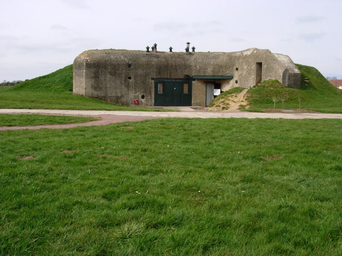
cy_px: 128
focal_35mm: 38
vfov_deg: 37.7
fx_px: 375
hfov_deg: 49.0
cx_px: 171
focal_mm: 7.8
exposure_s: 1/683
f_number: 4.8
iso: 64
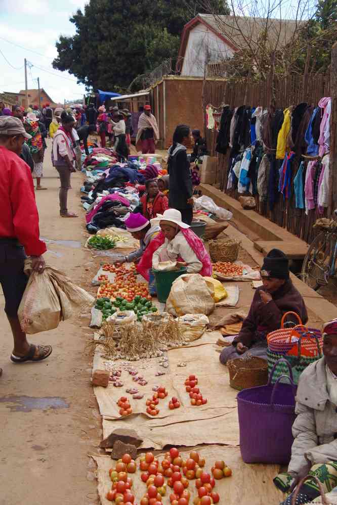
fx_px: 899
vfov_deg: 31.4
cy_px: 252
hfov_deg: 21.2
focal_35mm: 64
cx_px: 168
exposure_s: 1/80
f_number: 9
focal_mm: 42.5
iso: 200
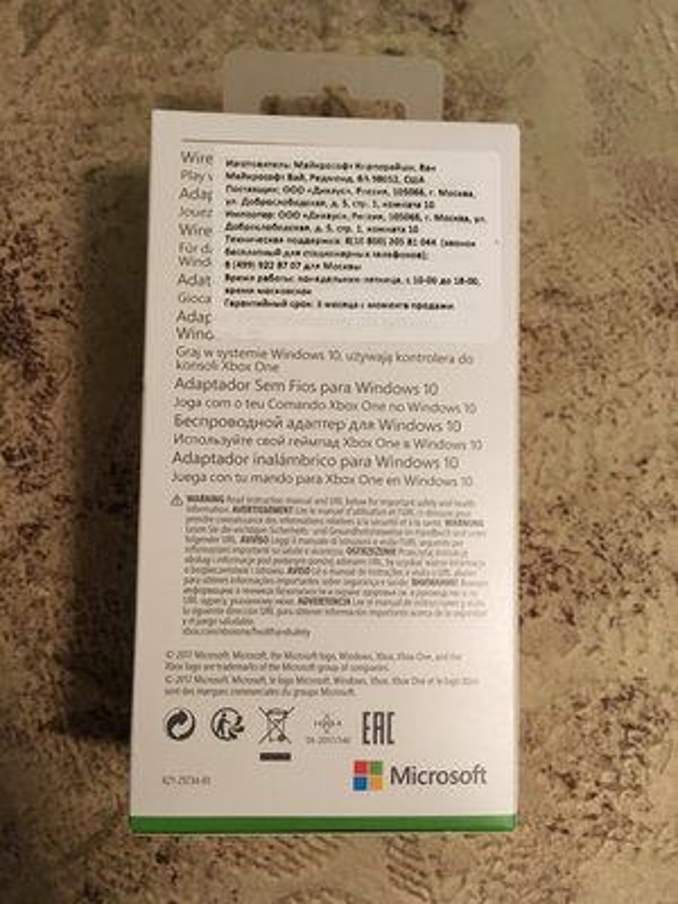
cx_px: 339
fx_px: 757
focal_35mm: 29
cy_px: 452
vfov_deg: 61.7
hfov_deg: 48.2
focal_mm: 4.15
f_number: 2.2
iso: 200
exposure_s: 1/25
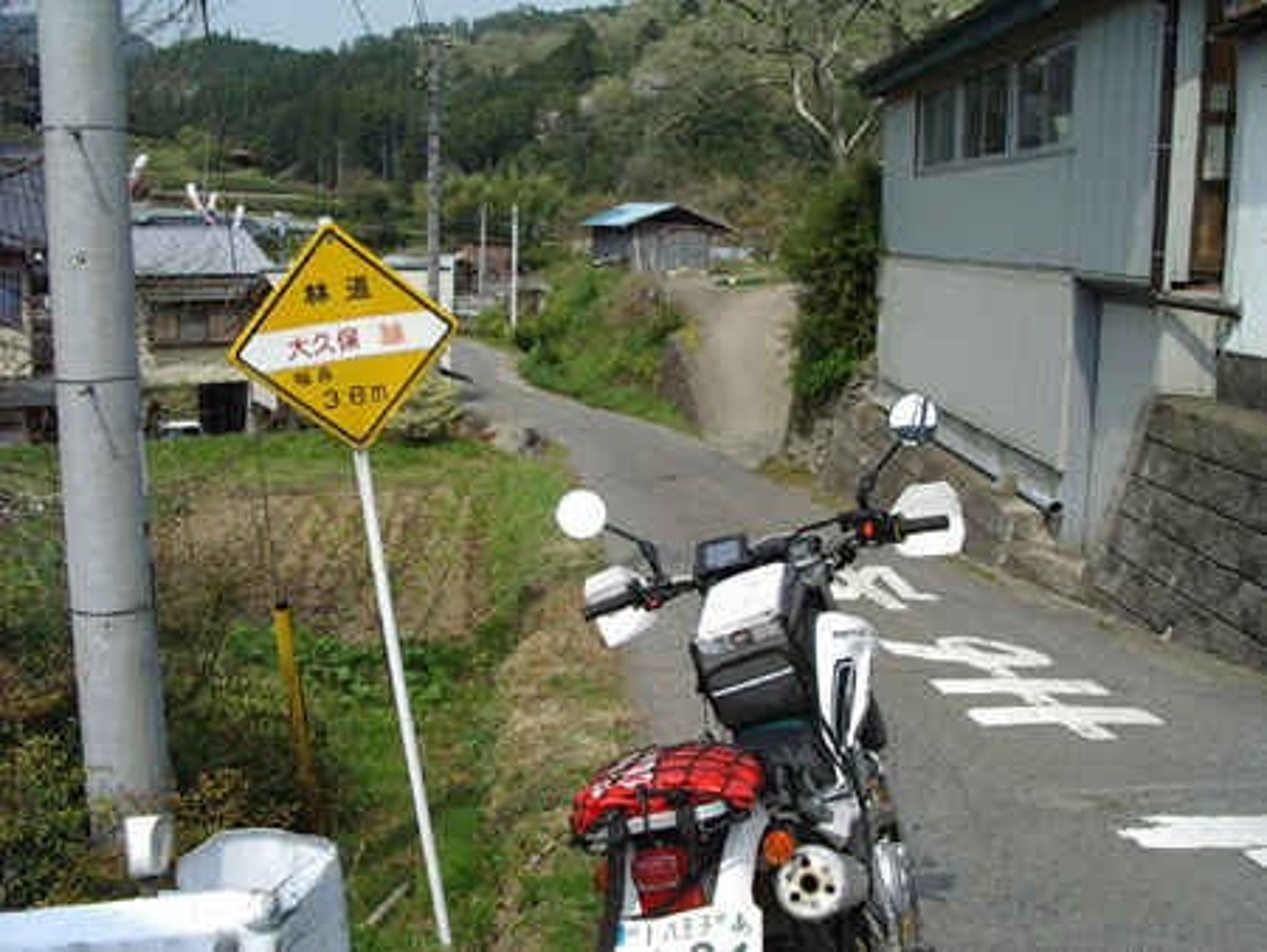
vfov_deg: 37.8
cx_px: 634
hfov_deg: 49.0
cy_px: 476
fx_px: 1392
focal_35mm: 38
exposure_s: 1/400
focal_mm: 5.8
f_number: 4.8
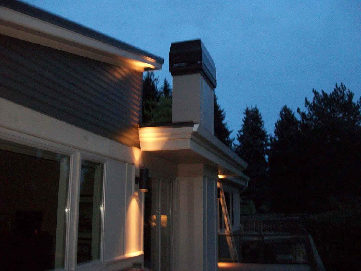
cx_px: 180
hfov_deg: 56.8
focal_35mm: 32
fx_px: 334
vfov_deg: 44.2
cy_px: 136
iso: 400
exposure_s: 1/30
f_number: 2.9
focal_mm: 5.7
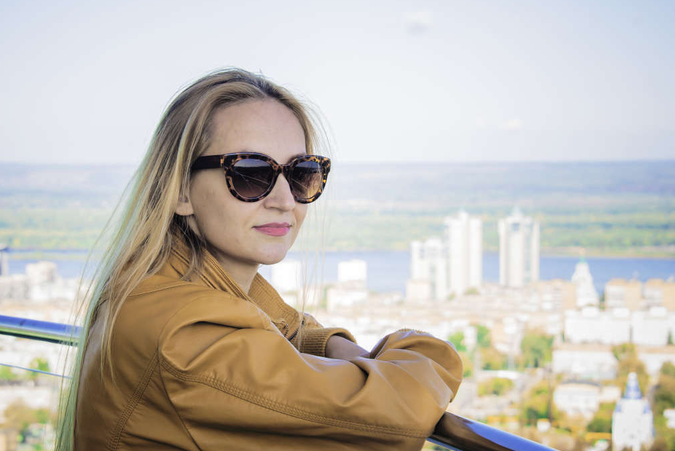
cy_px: 211
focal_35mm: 81
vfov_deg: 16.9
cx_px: 293
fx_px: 1520
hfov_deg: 25.0
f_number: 8
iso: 160
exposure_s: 1/100
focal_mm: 68
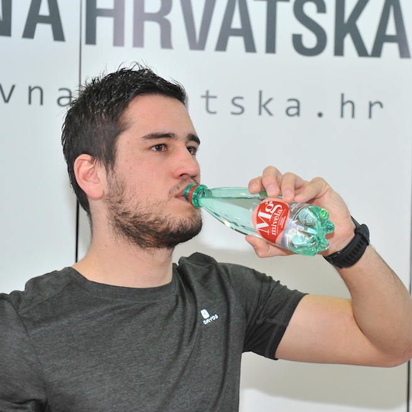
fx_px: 1252
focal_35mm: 93
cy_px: 213
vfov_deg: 18.7
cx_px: 277
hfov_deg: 18.6
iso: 2000
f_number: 4.5
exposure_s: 1/50
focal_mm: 70
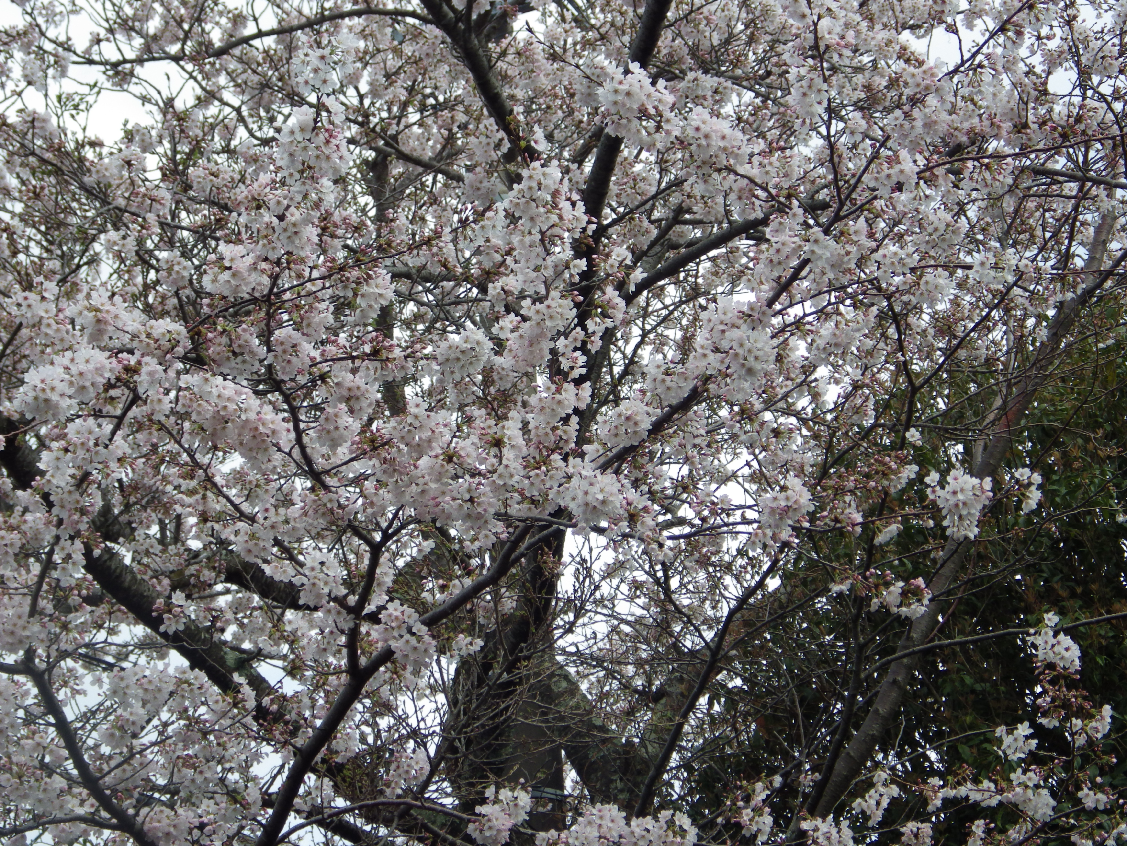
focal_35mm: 103
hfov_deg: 19.1
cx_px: 564
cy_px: 423
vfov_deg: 14.4
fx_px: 3353
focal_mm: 18.4
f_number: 4.6
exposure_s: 1/250
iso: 100
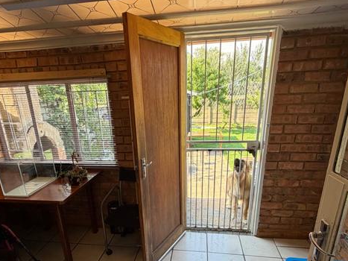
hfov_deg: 71.5
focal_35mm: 24
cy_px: 180
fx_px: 241
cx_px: 162
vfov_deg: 55.2
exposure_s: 1/121
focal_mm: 2.22
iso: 80
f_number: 2.2
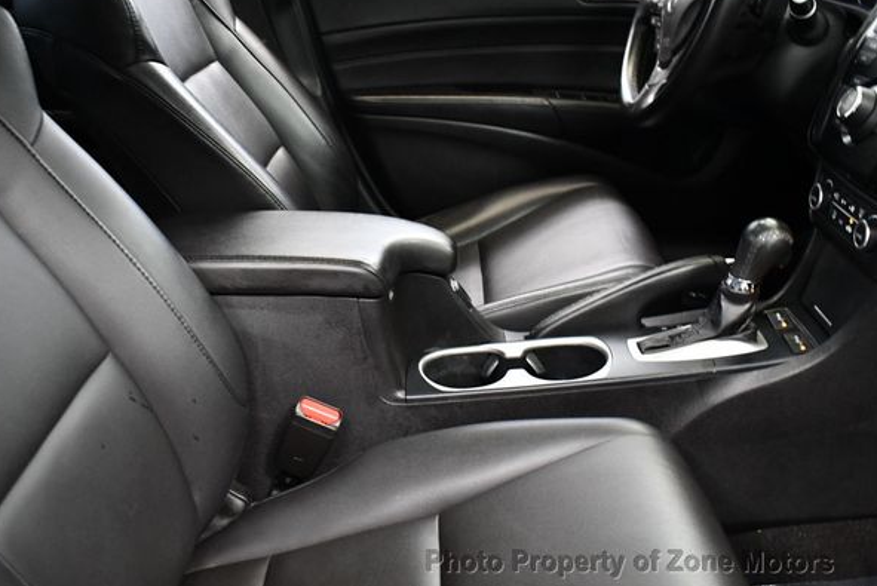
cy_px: 273
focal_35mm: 39
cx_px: 408
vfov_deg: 34.3
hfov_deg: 49.5
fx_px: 951
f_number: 3.5
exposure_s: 1/60
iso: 3200
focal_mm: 18
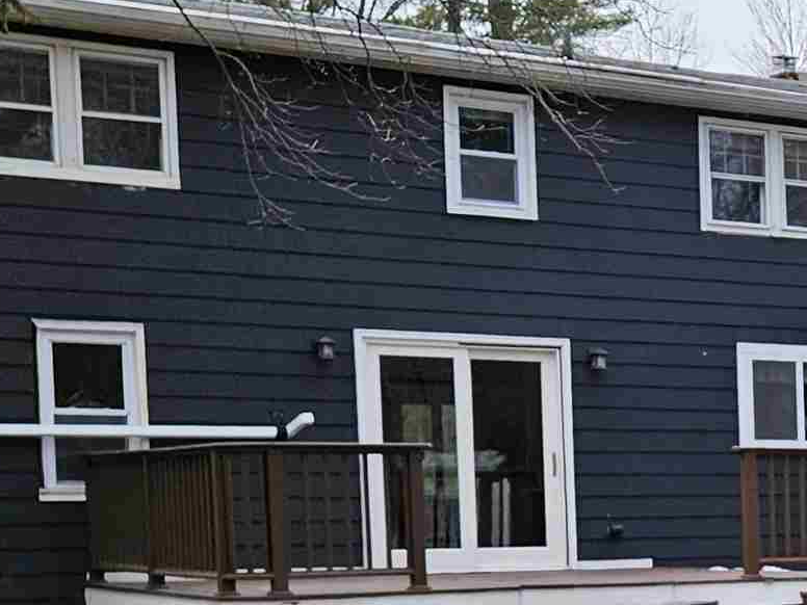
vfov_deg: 15.7
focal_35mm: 91
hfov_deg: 19.6
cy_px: 688
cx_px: 1082
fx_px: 2121
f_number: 1.8
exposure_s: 1/1218
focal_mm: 5.4
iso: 40
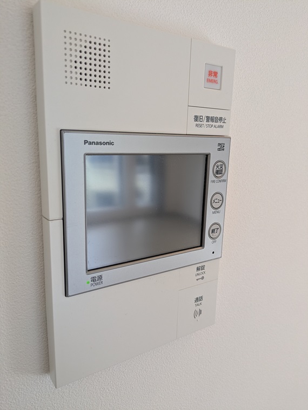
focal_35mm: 25
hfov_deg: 54.9
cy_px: 205
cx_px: 154
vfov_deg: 69.4
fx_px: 297
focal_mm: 5.43
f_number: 1.89
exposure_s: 1/120
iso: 109
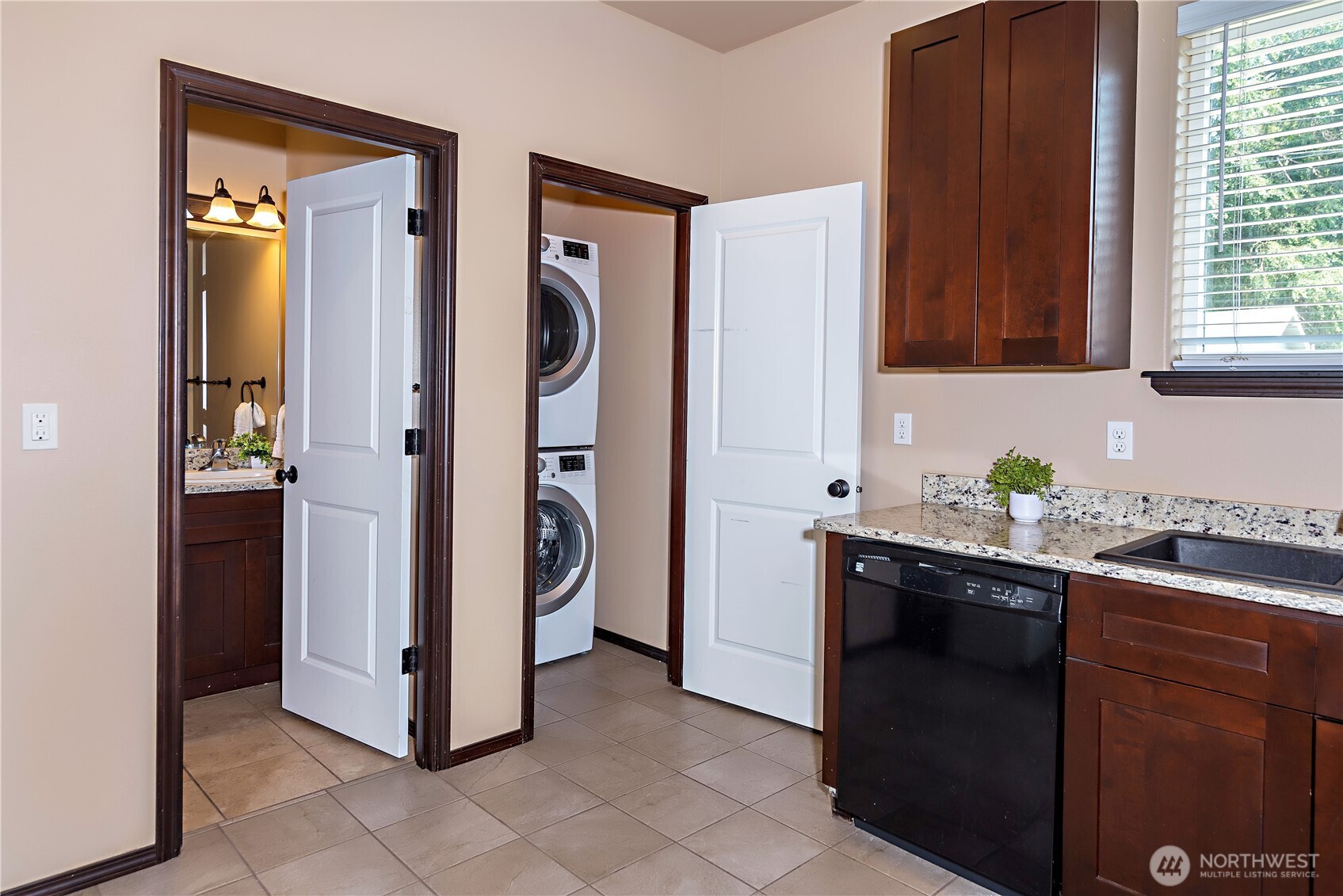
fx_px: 821
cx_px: 672
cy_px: 448
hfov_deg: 78.6
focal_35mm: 22
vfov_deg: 57.3
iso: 200
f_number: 5
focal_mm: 22
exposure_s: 1/60
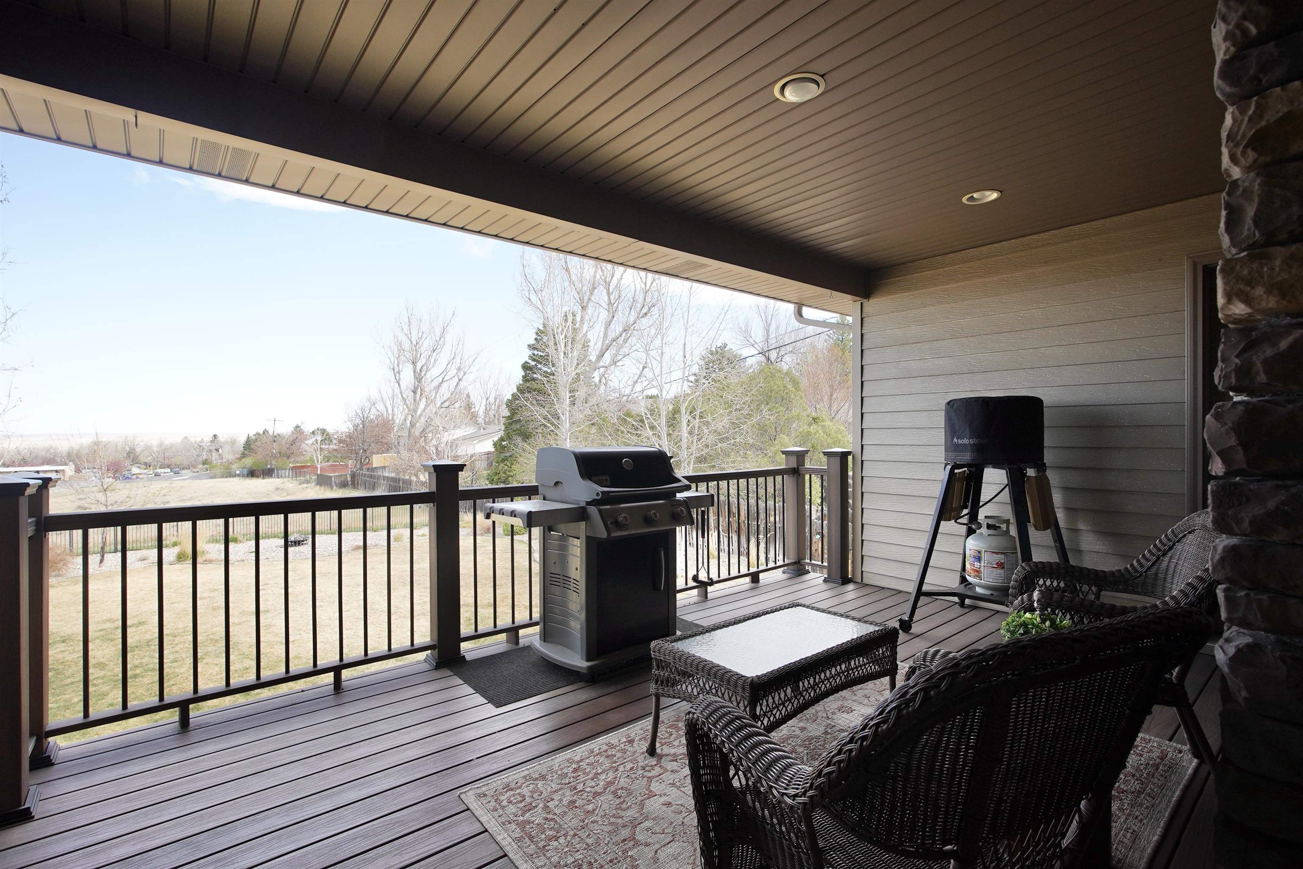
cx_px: 652
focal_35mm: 16
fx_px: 579
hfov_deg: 96.7
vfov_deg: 73.7
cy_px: 434
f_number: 5.6
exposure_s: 1/125
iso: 100
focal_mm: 11
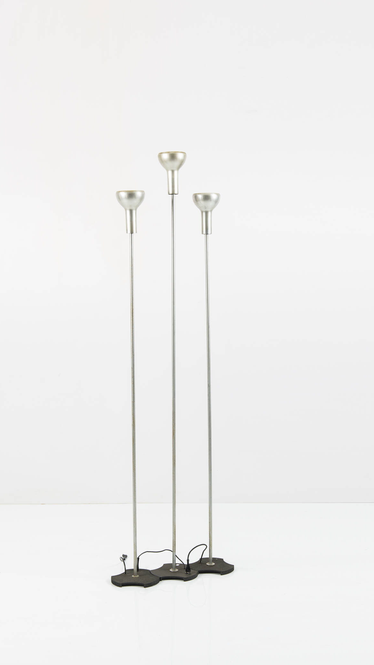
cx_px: 175
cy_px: 329
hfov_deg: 23.5
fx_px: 899
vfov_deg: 40.6
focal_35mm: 51
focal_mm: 48
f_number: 11
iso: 64
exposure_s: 1/200
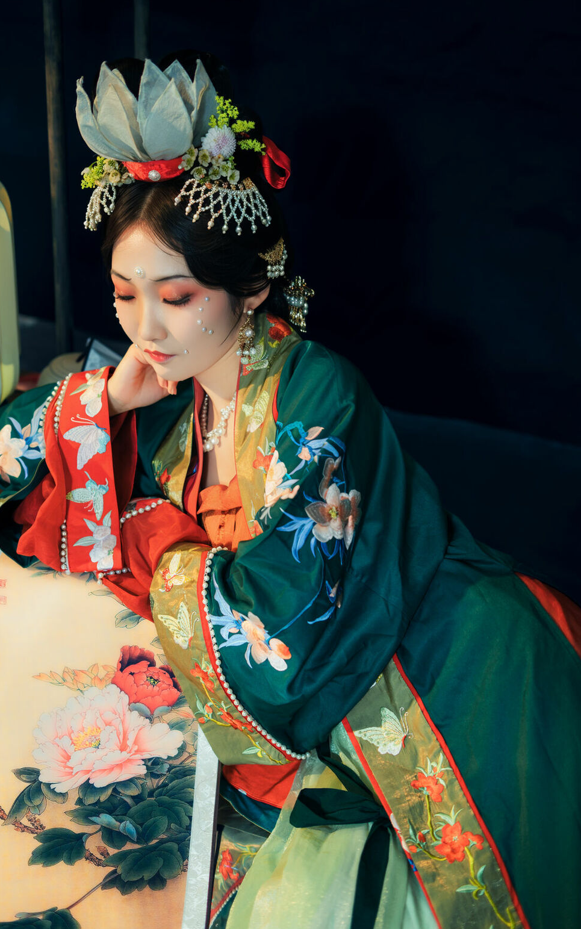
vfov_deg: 38.9
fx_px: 1317
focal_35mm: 52
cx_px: 276
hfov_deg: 24.9
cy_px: 457
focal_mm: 50
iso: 200
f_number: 2.2
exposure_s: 1/125
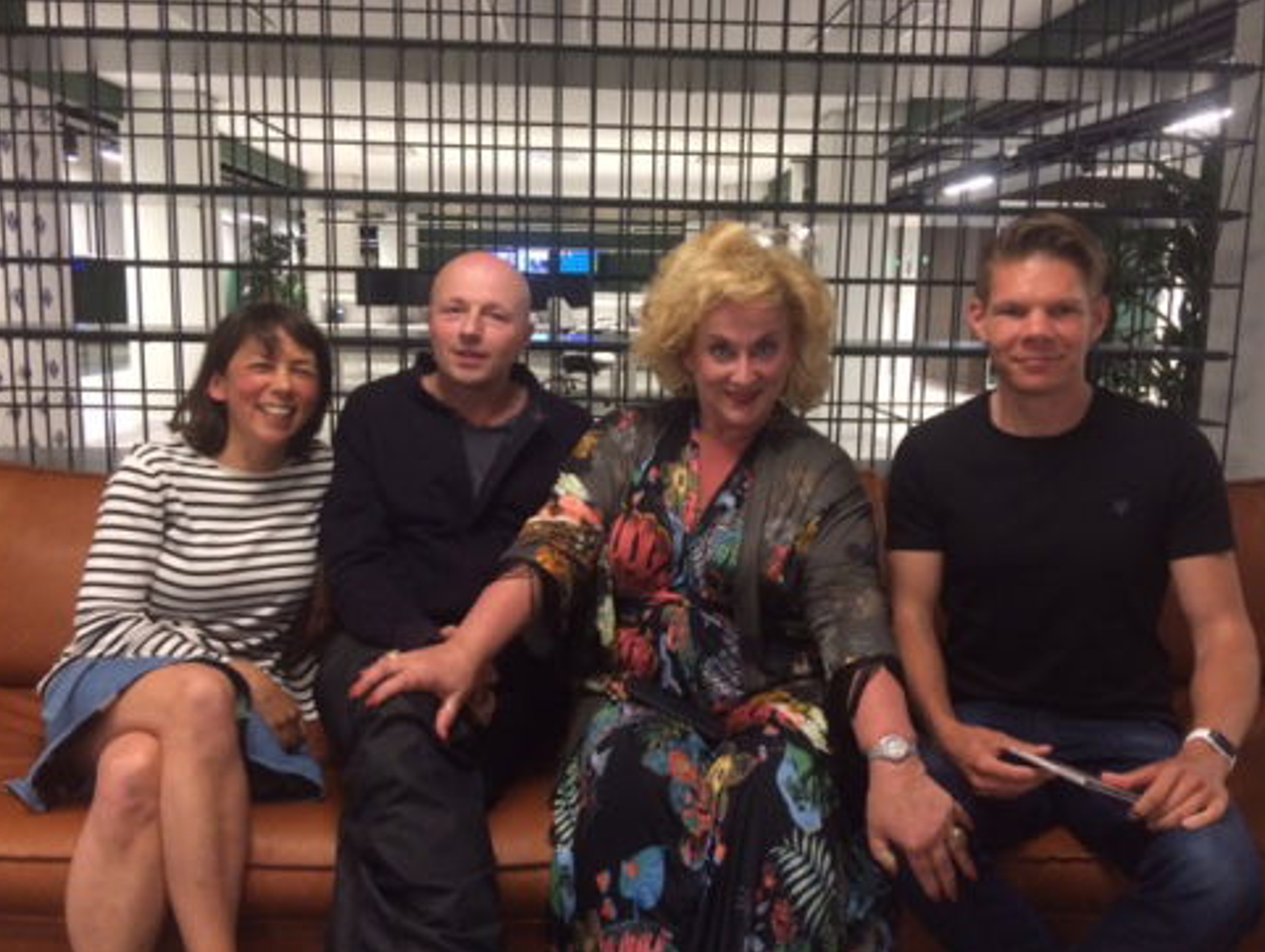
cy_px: 469
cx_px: 621
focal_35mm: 30
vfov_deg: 46.9
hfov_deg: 59.9
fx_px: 1098
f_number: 2.2
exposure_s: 1/33
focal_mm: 4.15
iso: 320
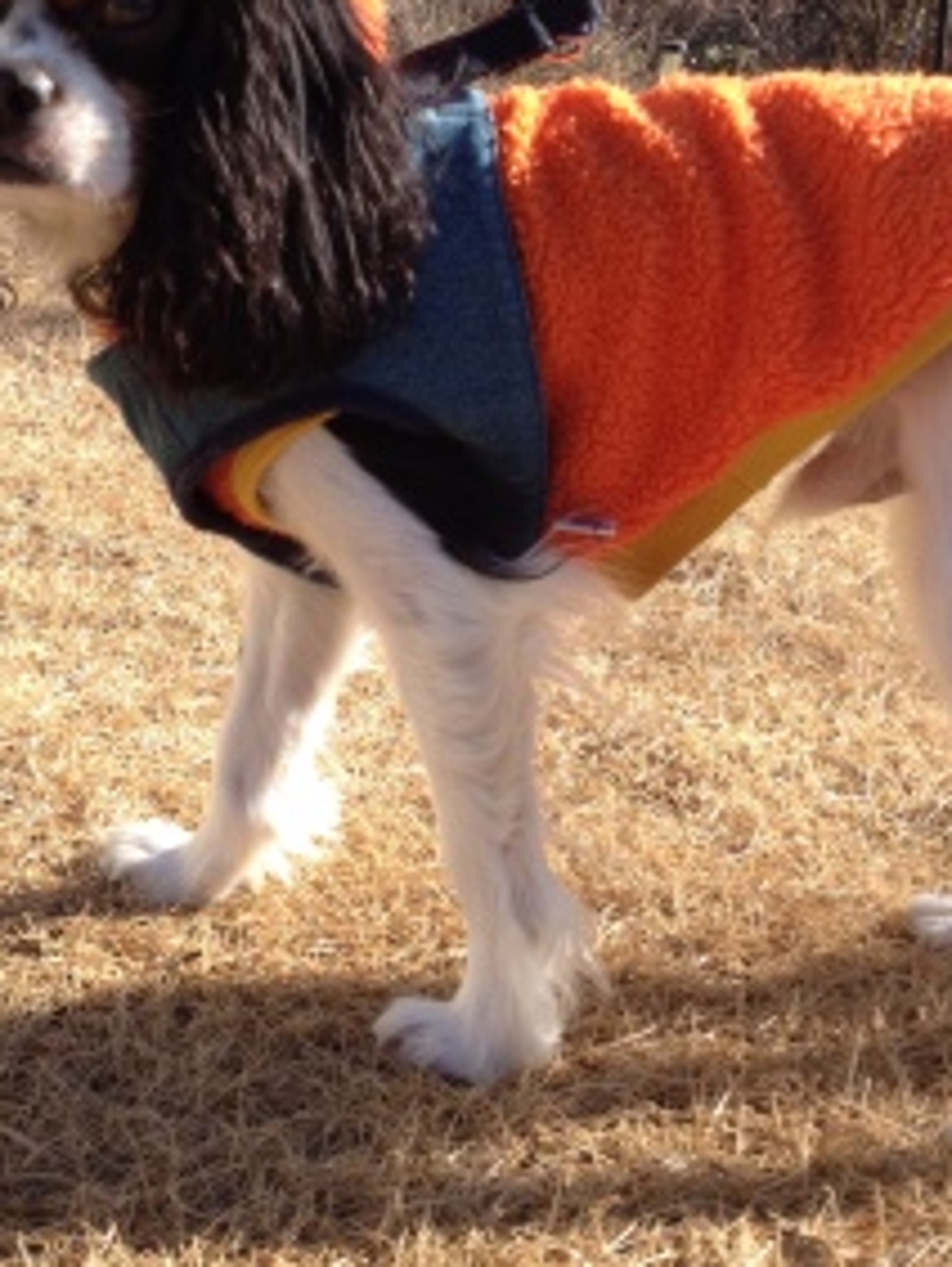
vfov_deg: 31.0
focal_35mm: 62
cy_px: 449
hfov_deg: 23.6
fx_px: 2270
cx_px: 330
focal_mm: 4.28
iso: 50
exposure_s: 1/812
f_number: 2.4
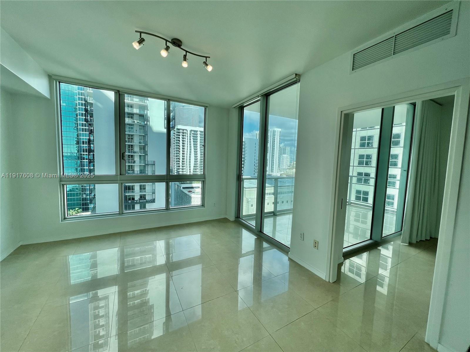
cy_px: 176
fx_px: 177
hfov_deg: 106.2
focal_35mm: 13
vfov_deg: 89.9
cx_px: 235
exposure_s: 1/602
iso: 32
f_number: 1.8
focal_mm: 1.57
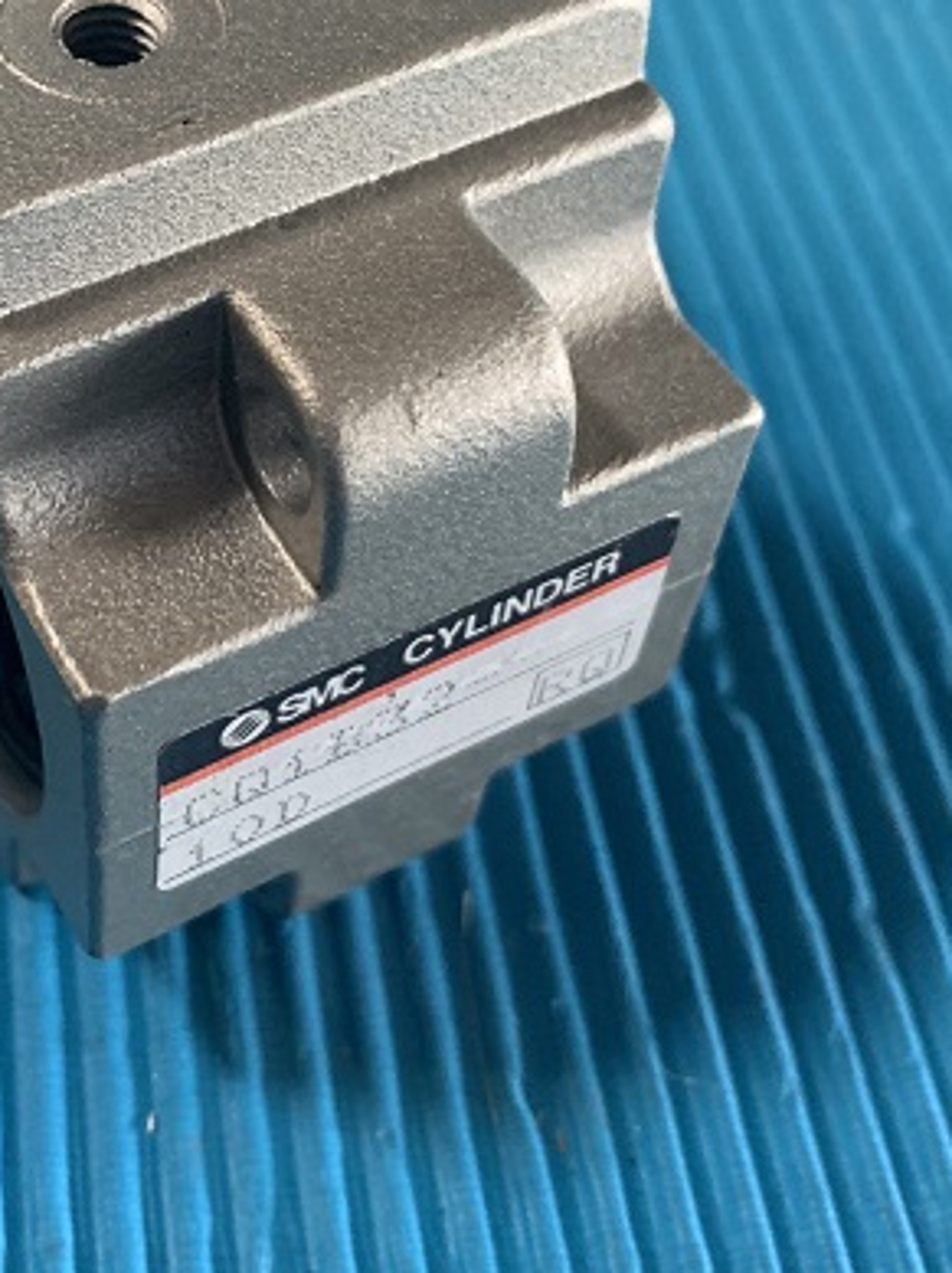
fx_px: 1983
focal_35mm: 54
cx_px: 188
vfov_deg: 35.3
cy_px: 430
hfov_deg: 26.5
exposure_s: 1/46
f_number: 1.8
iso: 400
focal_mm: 4.25
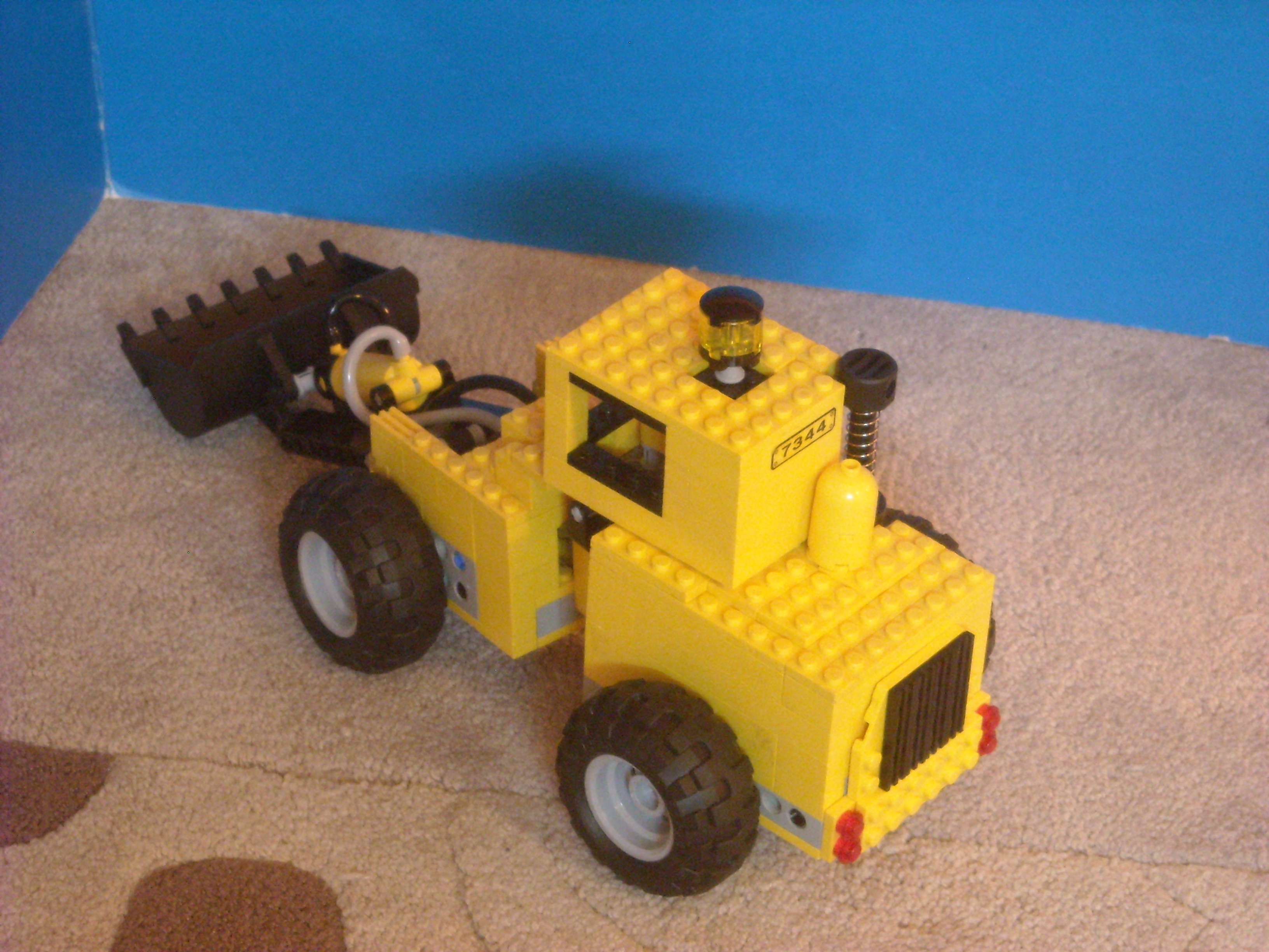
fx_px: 3849
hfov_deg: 18.7
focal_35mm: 105
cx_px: 634
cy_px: 476
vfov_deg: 14.1
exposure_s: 1/3
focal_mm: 17.1
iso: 800
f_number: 4.7
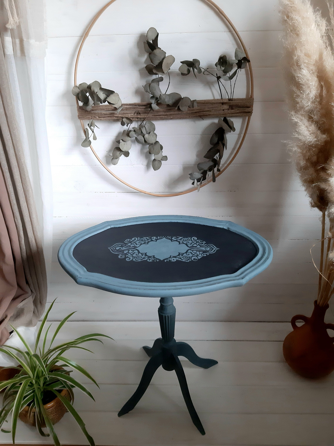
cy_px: 223
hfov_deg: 51.4
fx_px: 347
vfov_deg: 65.3
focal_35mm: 27
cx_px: 167
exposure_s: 1/50
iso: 250
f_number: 1.7
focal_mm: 3.93
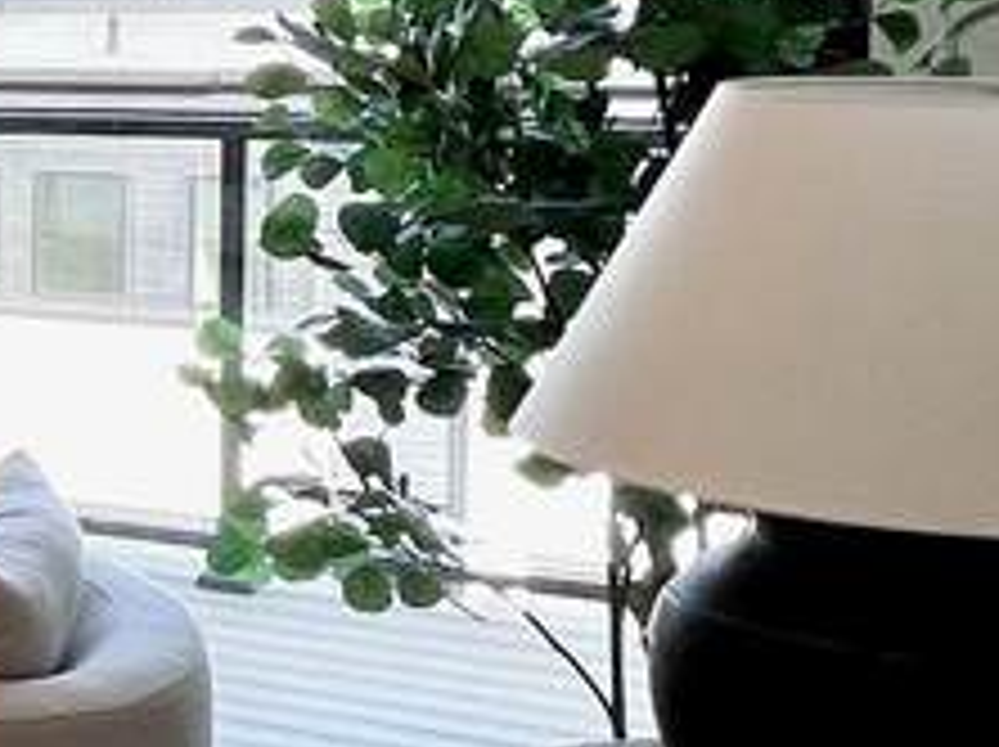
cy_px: 148
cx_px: -1076
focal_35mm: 75
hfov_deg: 17.4
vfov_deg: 19.4
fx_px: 2162
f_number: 1.8
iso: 32
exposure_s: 1/175
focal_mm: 1.57
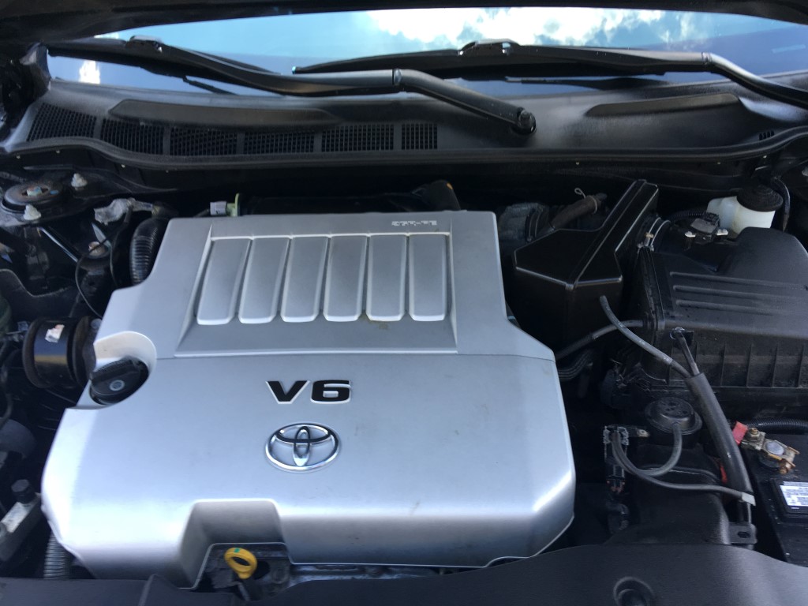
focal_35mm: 29
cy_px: 303
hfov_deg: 61.7
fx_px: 677
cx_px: 404
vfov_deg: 48.2
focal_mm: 4.15
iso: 40
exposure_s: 1/120
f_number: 2.2
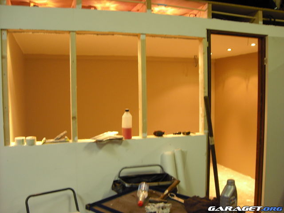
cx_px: 142
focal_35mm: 37
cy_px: 106
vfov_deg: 38.7
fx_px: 304
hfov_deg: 50.1
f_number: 2.7
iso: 200
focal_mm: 6.2
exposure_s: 1/8
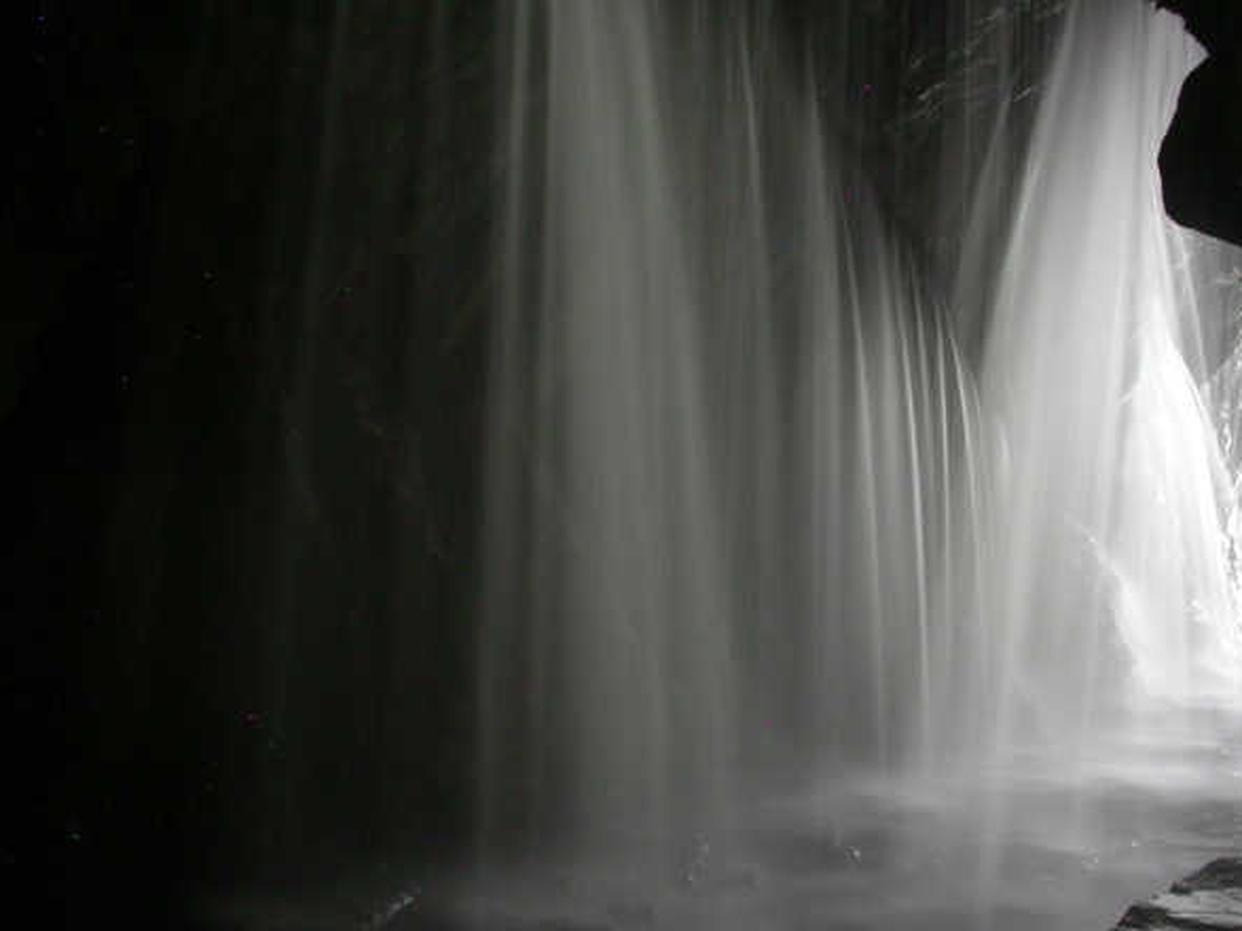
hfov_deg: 40.4
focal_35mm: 47
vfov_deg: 30.9
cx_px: 633
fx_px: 1686
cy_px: 459
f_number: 2.8
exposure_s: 8
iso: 100
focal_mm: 9.6
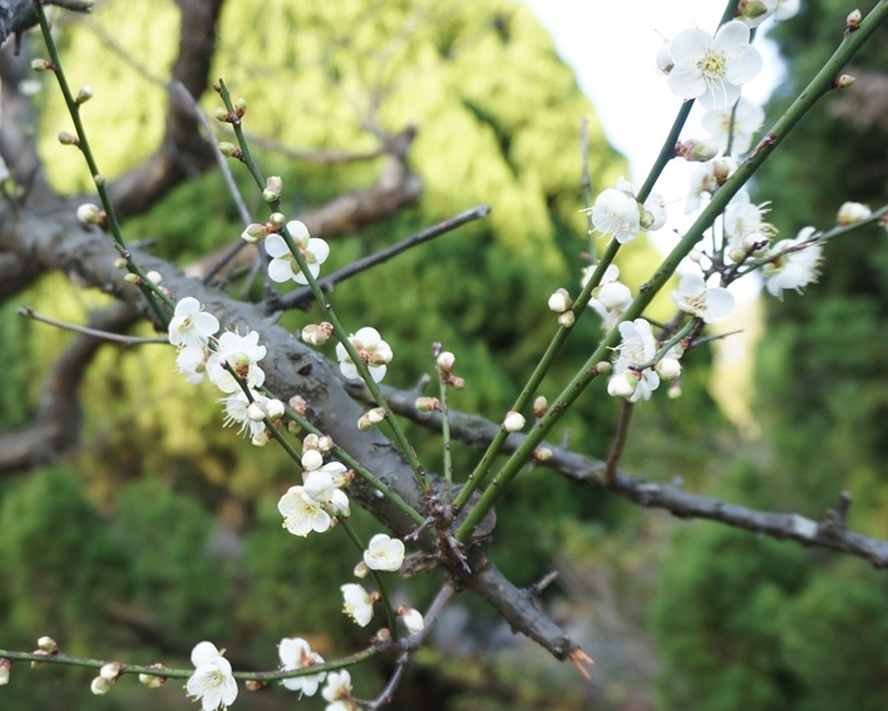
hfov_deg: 42.6
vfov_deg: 35.1
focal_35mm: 43
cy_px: 411
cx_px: 299
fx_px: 1122
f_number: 4
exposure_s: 1/60
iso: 125
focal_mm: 21
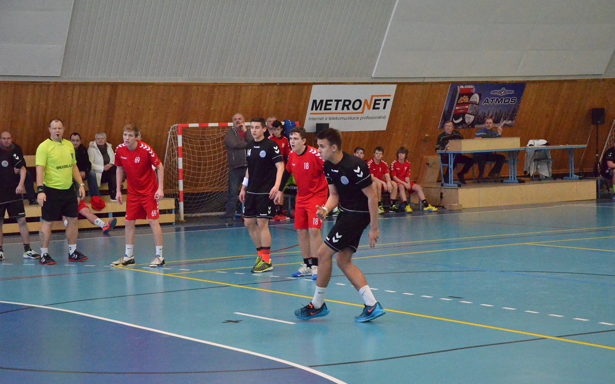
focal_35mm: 80
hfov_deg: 25.8
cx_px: 309
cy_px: 201
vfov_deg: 16.3
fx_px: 1341
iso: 6400
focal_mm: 52
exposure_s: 1/1000
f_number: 6.3
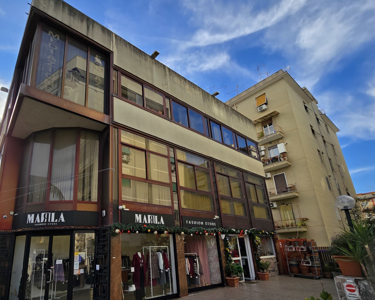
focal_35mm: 18
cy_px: 186
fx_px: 200
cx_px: 124
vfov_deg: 72.6
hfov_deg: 83.4
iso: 50
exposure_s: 1/2054
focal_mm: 2.2
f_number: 2.2
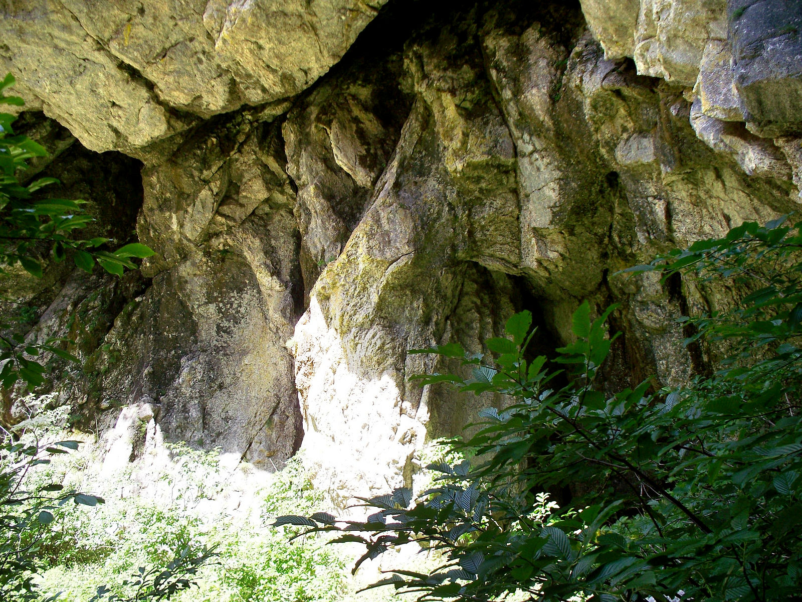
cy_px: 301
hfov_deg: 51.4
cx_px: 401
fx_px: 834
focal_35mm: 36
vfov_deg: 39.7
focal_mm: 7.54
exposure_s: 1/160
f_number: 2.8
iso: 64
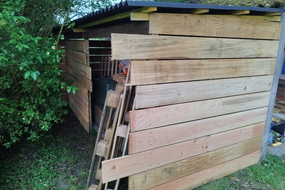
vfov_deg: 49.5
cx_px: 141
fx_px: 206
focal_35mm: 26
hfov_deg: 69.4
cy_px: 94
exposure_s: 1/33.3
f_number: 1.89
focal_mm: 5.89
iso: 250
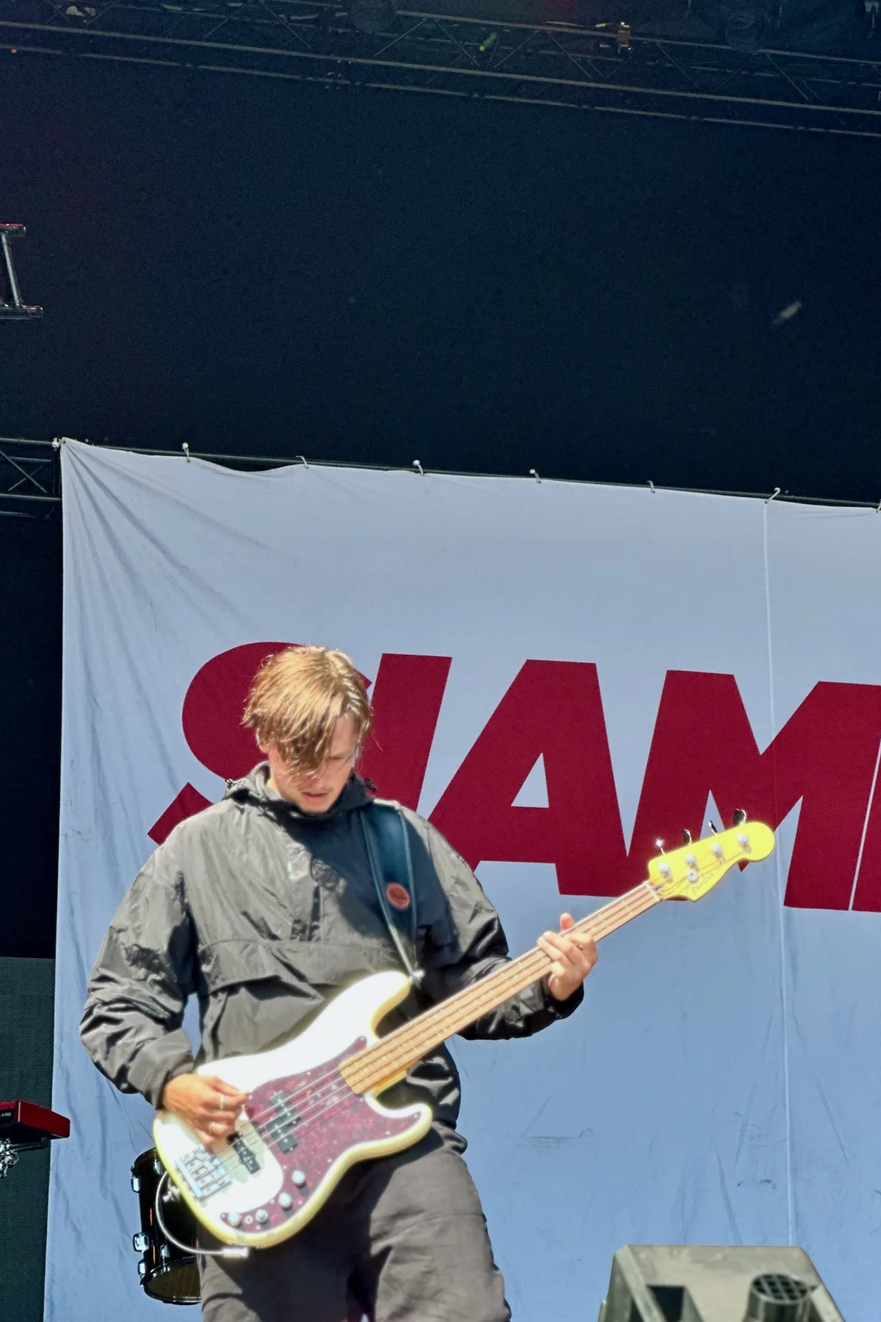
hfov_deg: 12.9
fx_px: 3891
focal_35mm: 106
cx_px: 645
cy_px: 846
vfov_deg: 19.2
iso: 25
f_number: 2.8
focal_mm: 9
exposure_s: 1/121
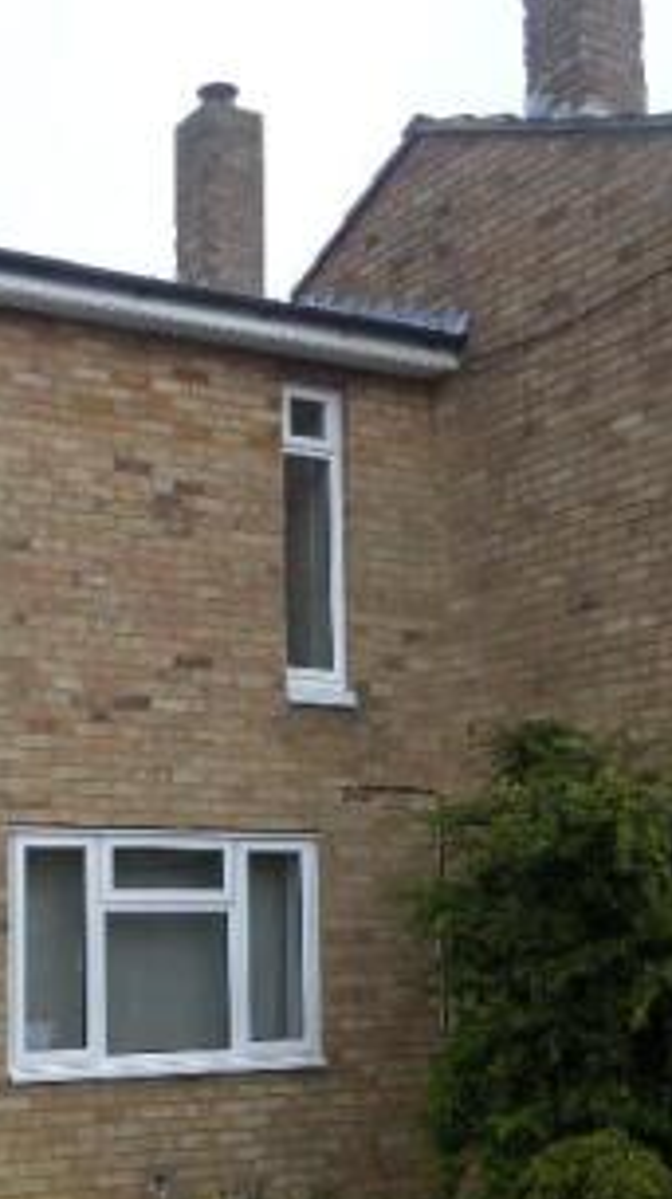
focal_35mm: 50
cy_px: 729
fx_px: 1588
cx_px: 128
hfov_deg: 23.5
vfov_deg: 41.1
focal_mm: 4
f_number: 3.2
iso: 80
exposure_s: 1/250
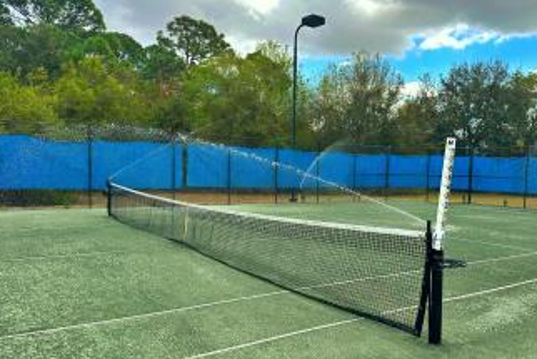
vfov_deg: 42.3
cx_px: 309
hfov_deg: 60.0
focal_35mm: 31
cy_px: 195
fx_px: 463
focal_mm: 6.86
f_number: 1.78
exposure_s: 1/2525
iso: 80
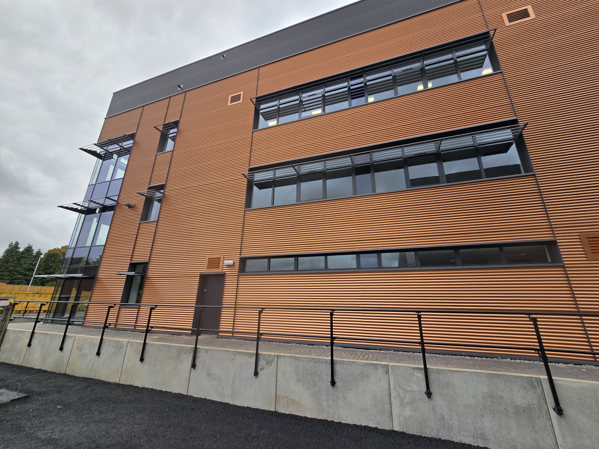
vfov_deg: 89.9
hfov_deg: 106.2
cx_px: 300
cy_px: 224
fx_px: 225
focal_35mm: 13
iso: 50
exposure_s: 1/1126
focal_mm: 2.2
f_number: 2.2
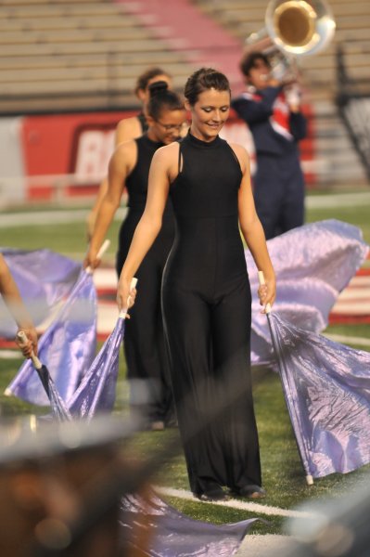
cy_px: 278
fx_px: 4633
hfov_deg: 4.6
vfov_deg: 6.9
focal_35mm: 300
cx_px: 185
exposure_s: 1/400
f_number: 2.8
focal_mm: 200
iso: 800
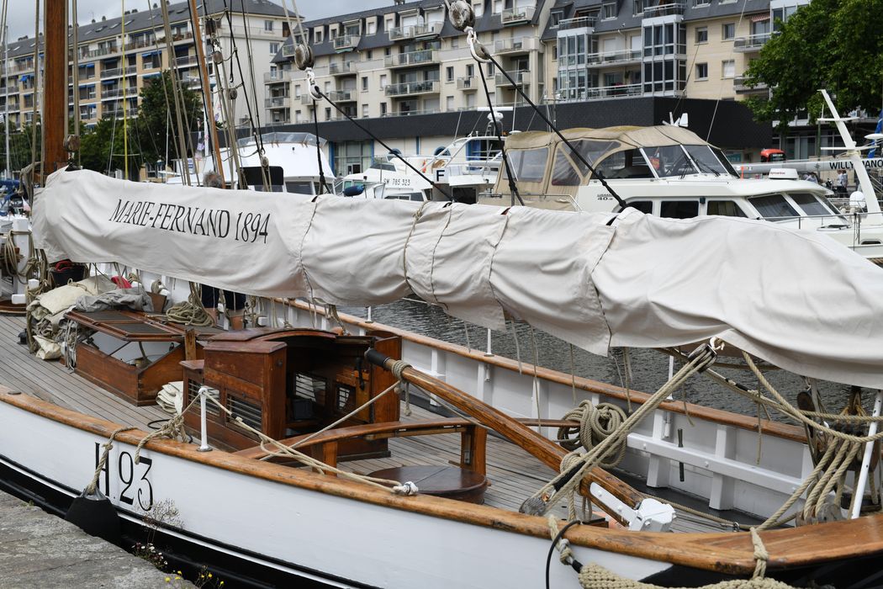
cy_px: 294
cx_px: 442
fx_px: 1226
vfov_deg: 27.0
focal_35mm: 50
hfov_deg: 39.6
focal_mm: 50
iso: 64
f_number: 8
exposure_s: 1/250
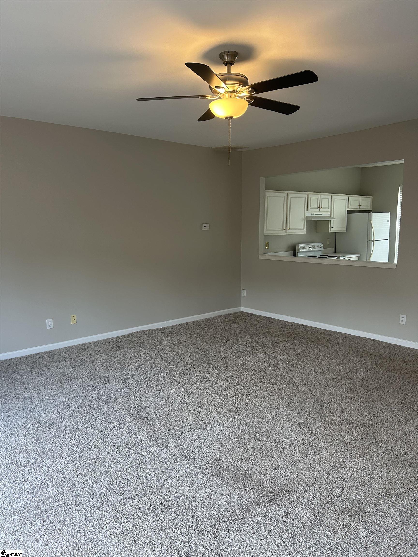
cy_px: 278
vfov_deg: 67.3
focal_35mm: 26
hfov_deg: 53.1
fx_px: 419
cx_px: 209
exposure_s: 1/120
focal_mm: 5.7
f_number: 1.5
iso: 100
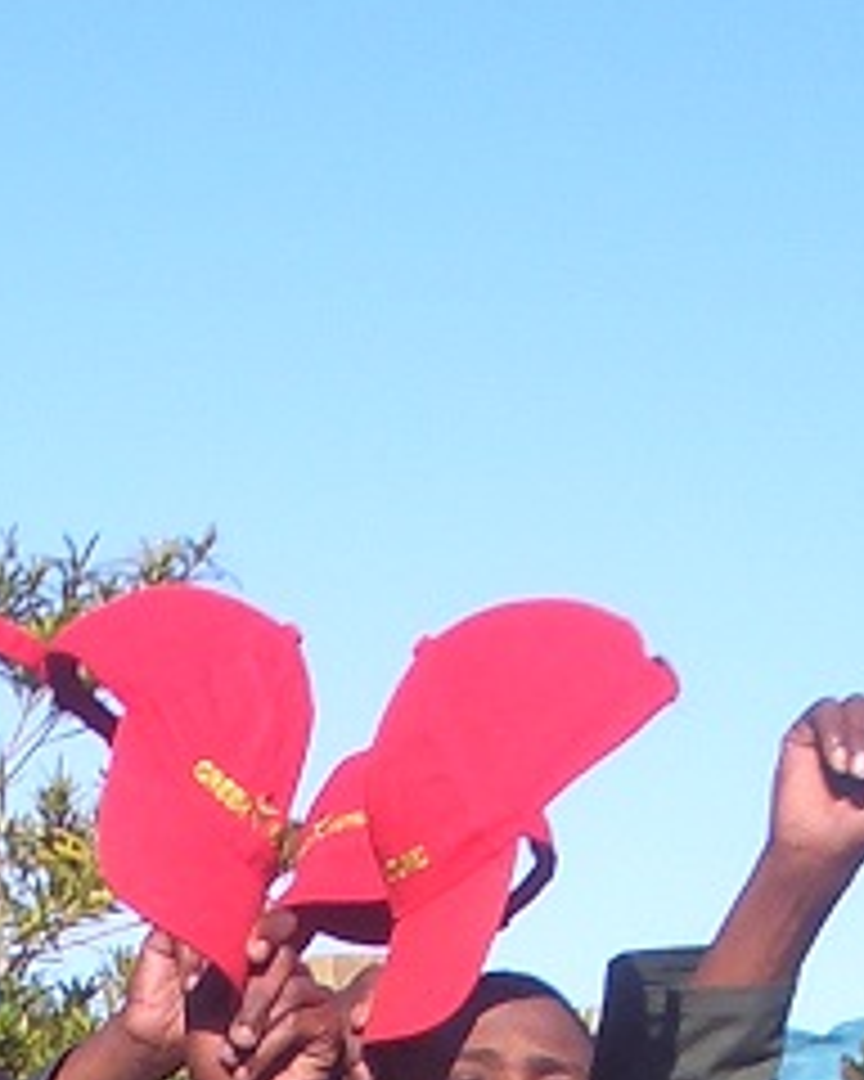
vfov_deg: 9.9
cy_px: 2102
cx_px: 99
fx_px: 5817
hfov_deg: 8.5
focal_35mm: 182
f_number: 4.3
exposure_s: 1/320
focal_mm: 5.8
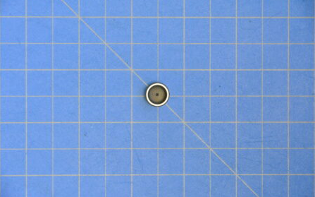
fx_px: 2643
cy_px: 95
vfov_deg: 4.3
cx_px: 158
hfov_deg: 6.8
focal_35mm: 308
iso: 6400
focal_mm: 200
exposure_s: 1/8
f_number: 8
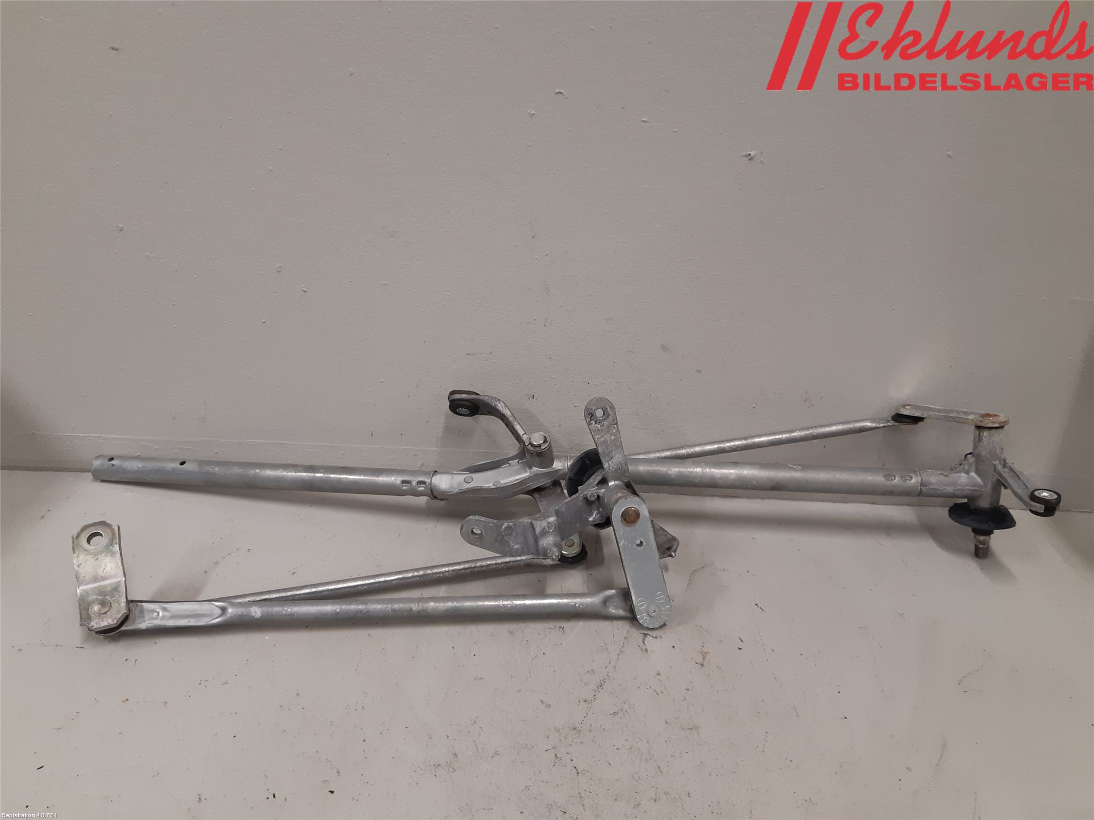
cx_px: 547
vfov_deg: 53.1
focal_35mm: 26
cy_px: 410
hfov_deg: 67.3
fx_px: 822
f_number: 1.7
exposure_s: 1/50
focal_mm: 3.93
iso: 125
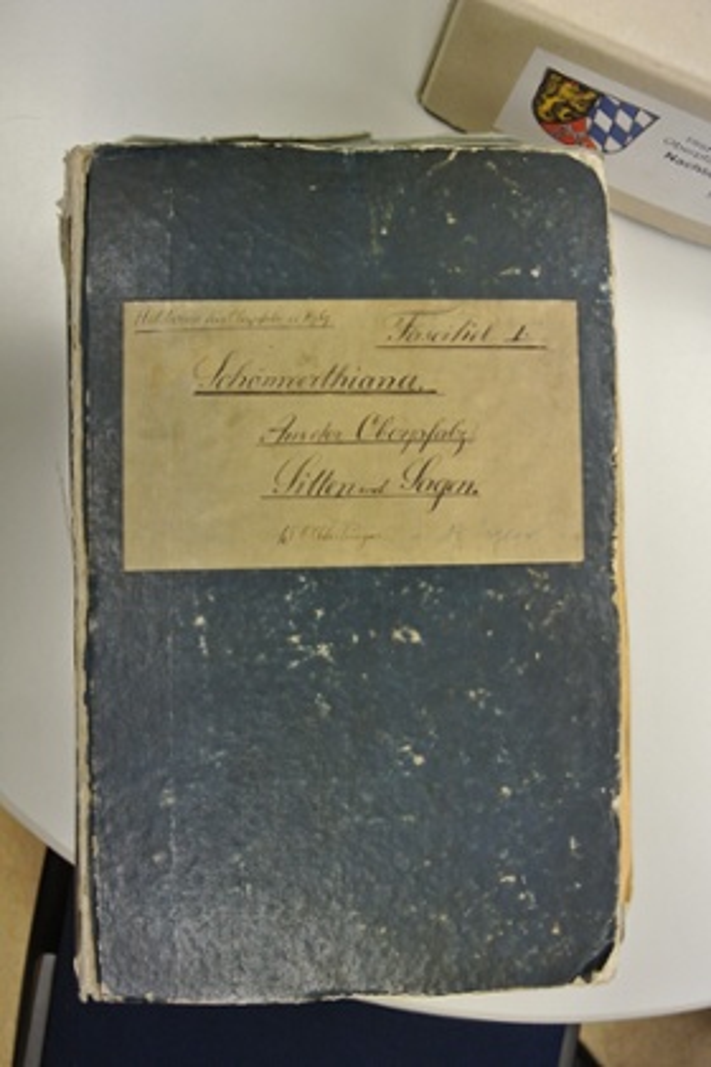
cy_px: 534
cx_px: 356
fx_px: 1066
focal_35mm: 36
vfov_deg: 53.1
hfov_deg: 36.9
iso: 720
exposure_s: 1/125
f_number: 4
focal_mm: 13.5
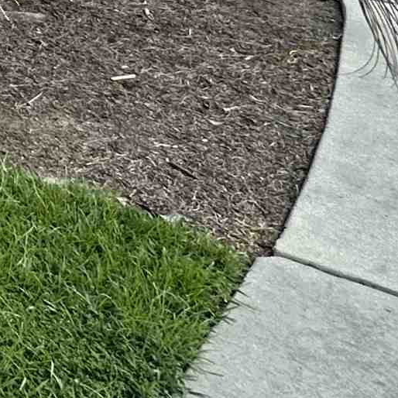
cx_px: -682
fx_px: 963
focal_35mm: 74
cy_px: -417
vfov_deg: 16.8
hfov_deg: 13.0
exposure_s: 1/575
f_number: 2.2
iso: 40
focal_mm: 2.22
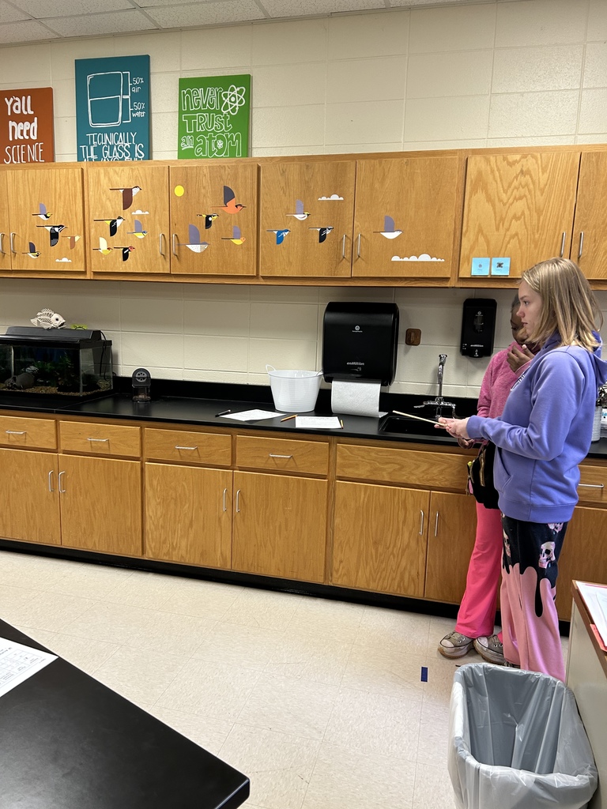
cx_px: 304
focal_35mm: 26
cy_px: 404
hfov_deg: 53.1
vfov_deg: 67.3
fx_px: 608
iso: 125
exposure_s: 1/60
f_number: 1.5
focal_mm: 5.7
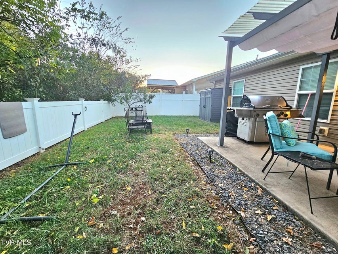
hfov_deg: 106.2
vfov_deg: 89.9
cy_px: 127
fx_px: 127
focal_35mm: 13
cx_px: 169
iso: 125
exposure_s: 1/60.2
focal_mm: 2.2
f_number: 2.2
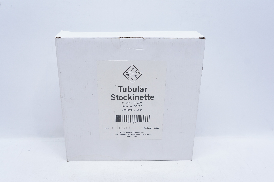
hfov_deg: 53.2
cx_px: 137
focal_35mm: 36
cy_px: 91
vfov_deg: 36.8
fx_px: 274
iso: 800
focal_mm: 24
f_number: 6.3
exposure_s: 1/50
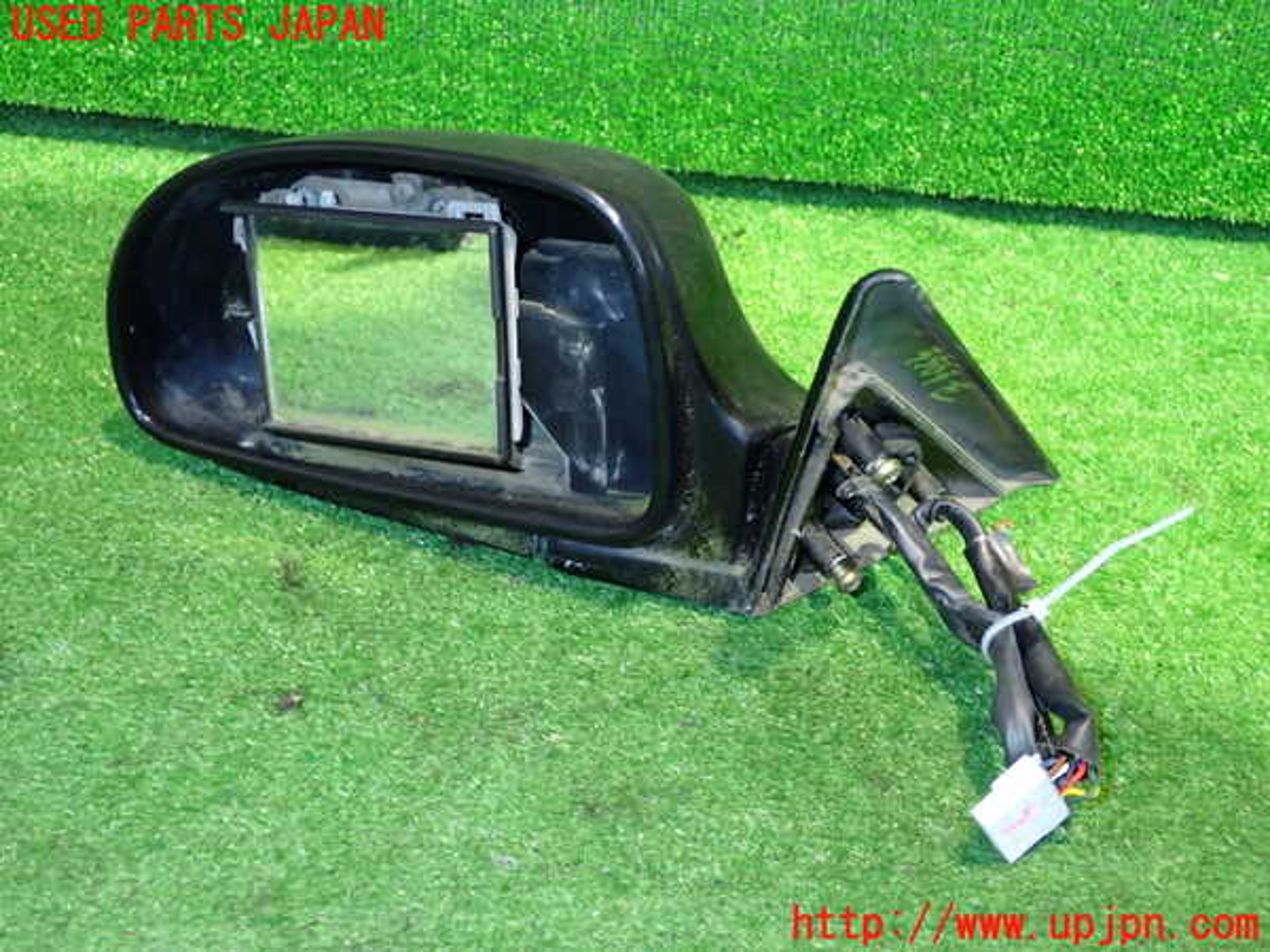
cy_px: 476
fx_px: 1321
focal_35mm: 36
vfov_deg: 39.7
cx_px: 635
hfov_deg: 51.4
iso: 800
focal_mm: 6.37
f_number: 2.5
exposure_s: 1/15
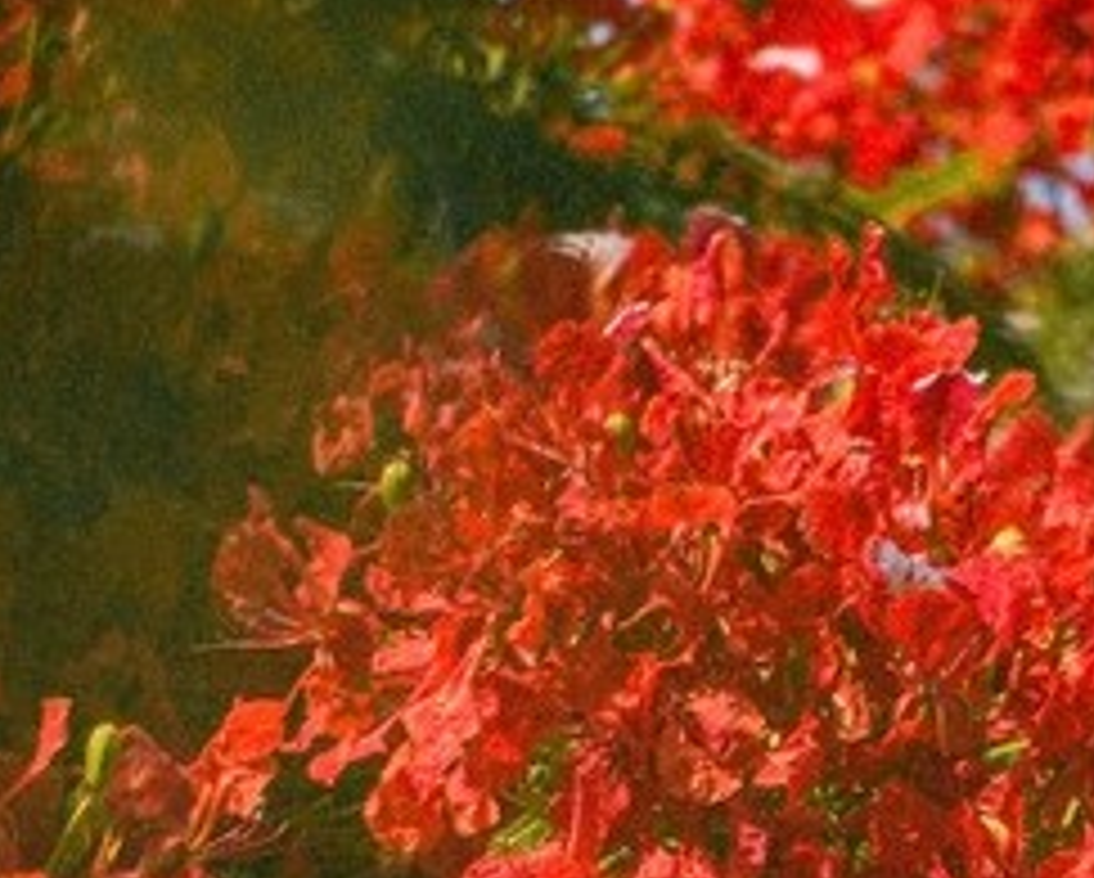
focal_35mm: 925
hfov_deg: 2.1
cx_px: 1616
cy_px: 1724
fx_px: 29986
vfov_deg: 1.7
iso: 100
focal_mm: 200
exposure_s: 1/1250
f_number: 4
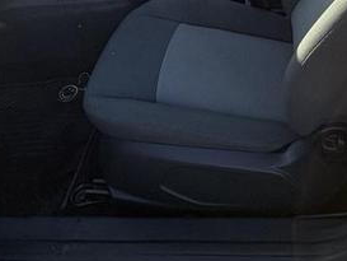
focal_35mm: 46
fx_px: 461
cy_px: -61
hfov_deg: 40.3
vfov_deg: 27.3
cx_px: 250
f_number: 2.2
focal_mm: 2.22
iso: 50
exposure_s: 1/253
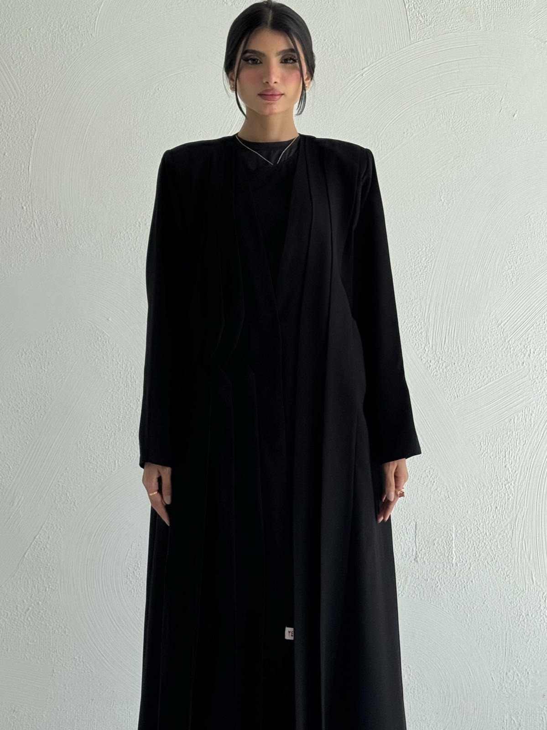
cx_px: 274
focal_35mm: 48
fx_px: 1012
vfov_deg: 39.7
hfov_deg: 30.3
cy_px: 365
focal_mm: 6.76
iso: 64
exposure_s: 1/1984
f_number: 1.78
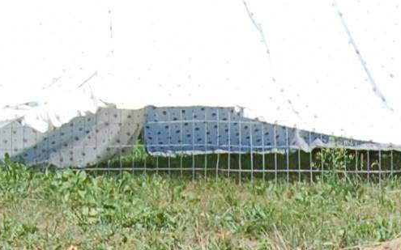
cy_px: 802
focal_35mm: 390
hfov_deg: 5.3
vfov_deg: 3.3
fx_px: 4261
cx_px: 581
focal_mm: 42
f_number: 8
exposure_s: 1/250
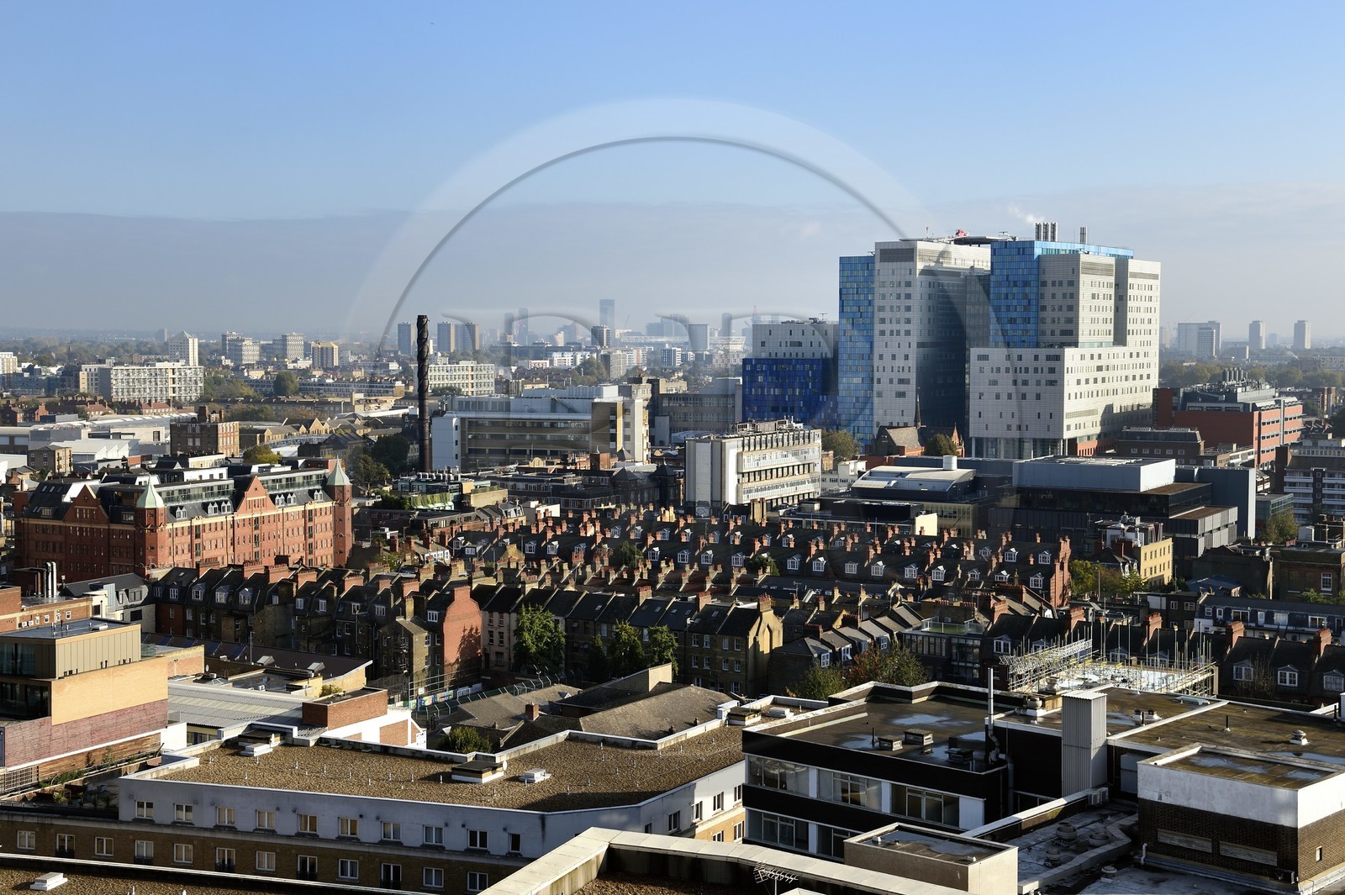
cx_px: 672
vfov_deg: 27.0
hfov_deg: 39.6
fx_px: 1867
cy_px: 448
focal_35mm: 50
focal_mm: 50
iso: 200
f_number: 10
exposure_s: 1/320
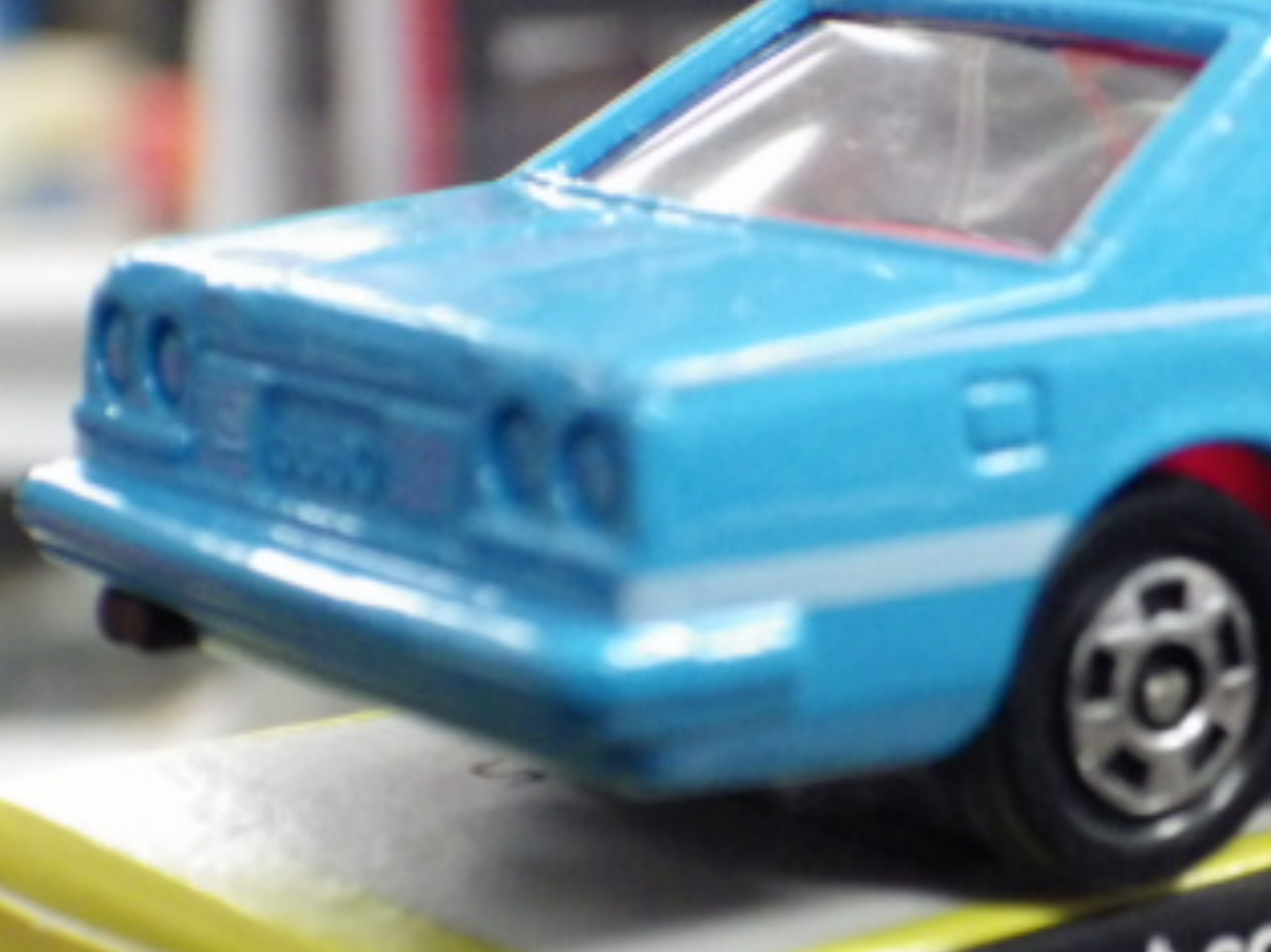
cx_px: 1166
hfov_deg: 16.2
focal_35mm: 120
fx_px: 4404
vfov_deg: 12.3
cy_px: 553
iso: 800
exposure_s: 1/30
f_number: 4
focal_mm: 10.7
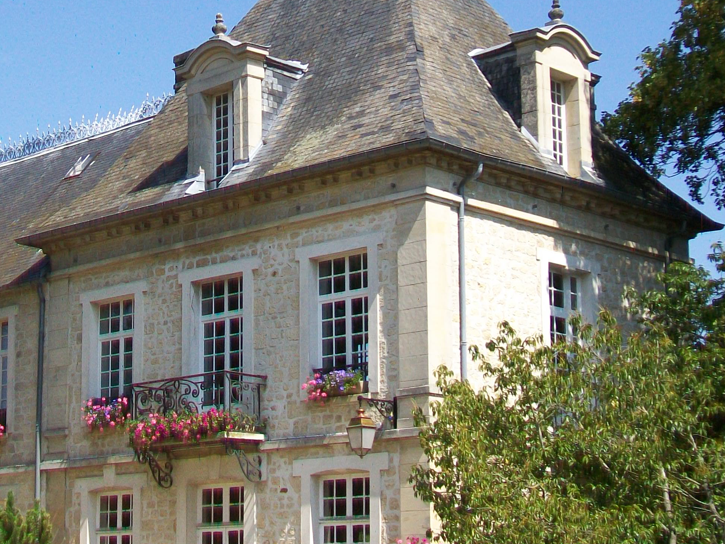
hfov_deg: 24.1
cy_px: 328
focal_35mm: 79
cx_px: 99
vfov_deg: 18.6
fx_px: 1655
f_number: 3.1
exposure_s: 1/640
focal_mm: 7.6
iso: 64
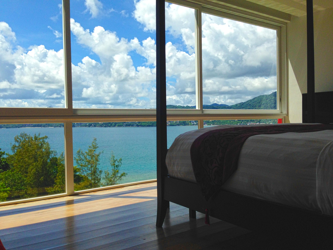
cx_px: 166
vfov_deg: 42.9
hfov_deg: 55.4
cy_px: 125
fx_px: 317
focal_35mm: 33
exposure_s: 1/2262
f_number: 2.4
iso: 50
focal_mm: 4.12
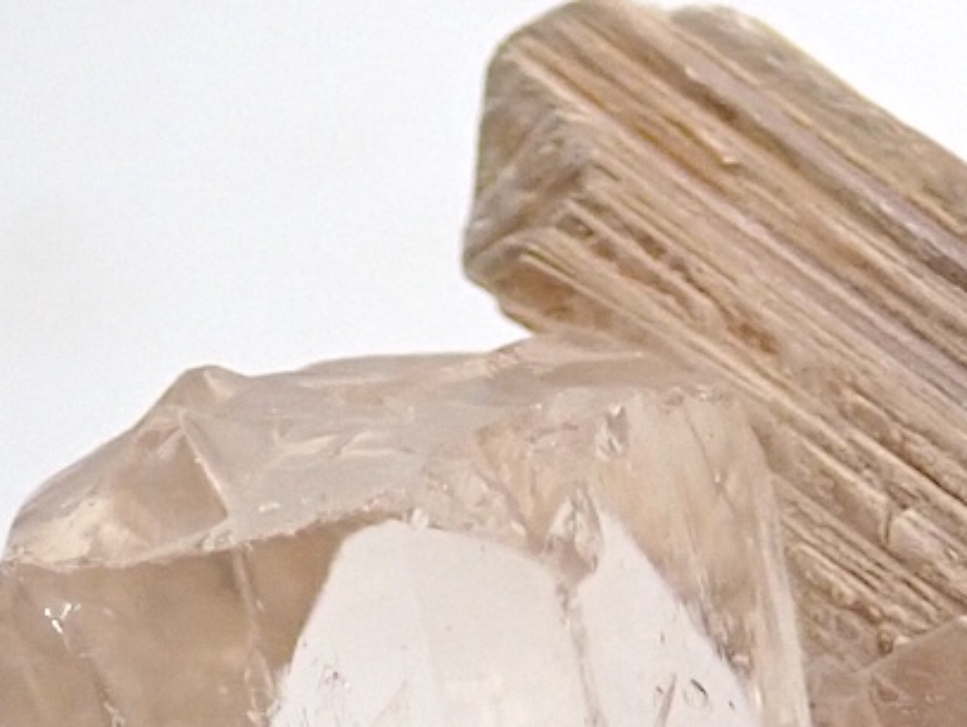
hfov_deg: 7.3
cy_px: 760
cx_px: 996
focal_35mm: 270
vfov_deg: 5.5
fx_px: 7549
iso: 400
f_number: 4.5
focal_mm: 15.66
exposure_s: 1/80
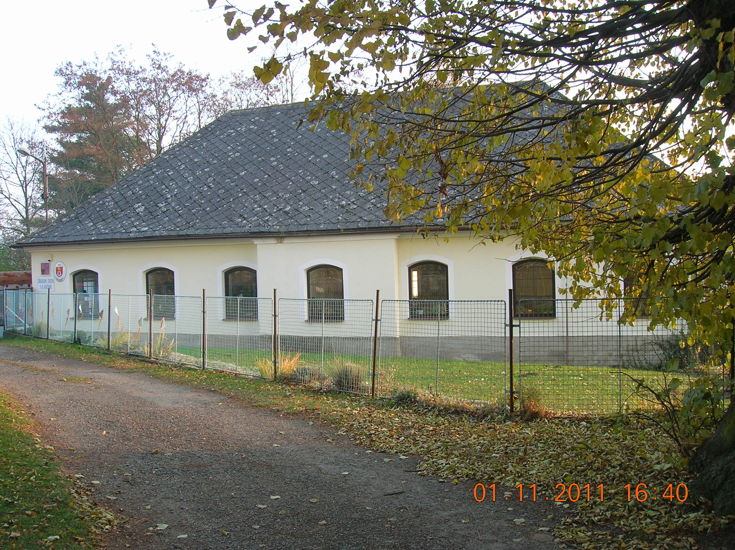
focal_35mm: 34
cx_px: 368
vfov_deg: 41.7
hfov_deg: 54.0
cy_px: 275
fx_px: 721
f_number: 4.9
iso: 50
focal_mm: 5.7
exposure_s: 1/22.8
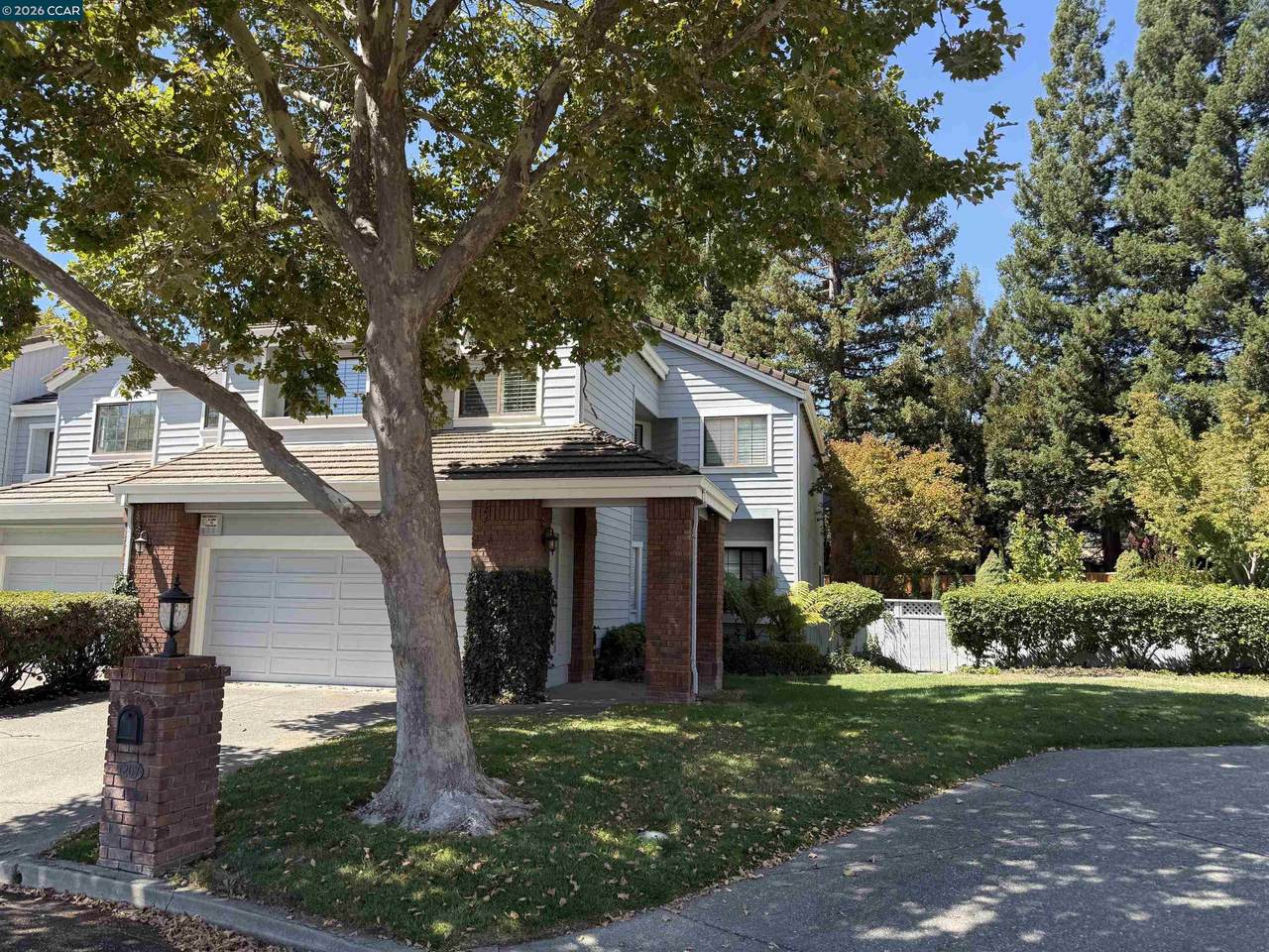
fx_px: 880
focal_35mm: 24
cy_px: 476
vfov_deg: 56.8
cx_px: 634
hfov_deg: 71.6
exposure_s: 1/1174
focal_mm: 6.76
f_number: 1.78
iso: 80
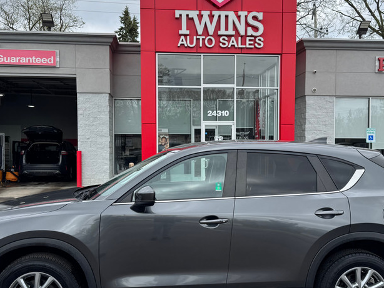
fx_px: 444
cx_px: 196
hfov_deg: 46.8
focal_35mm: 40
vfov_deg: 36.0
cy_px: 154
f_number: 1.78
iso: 80
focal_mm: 6.76
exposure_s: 1/2415
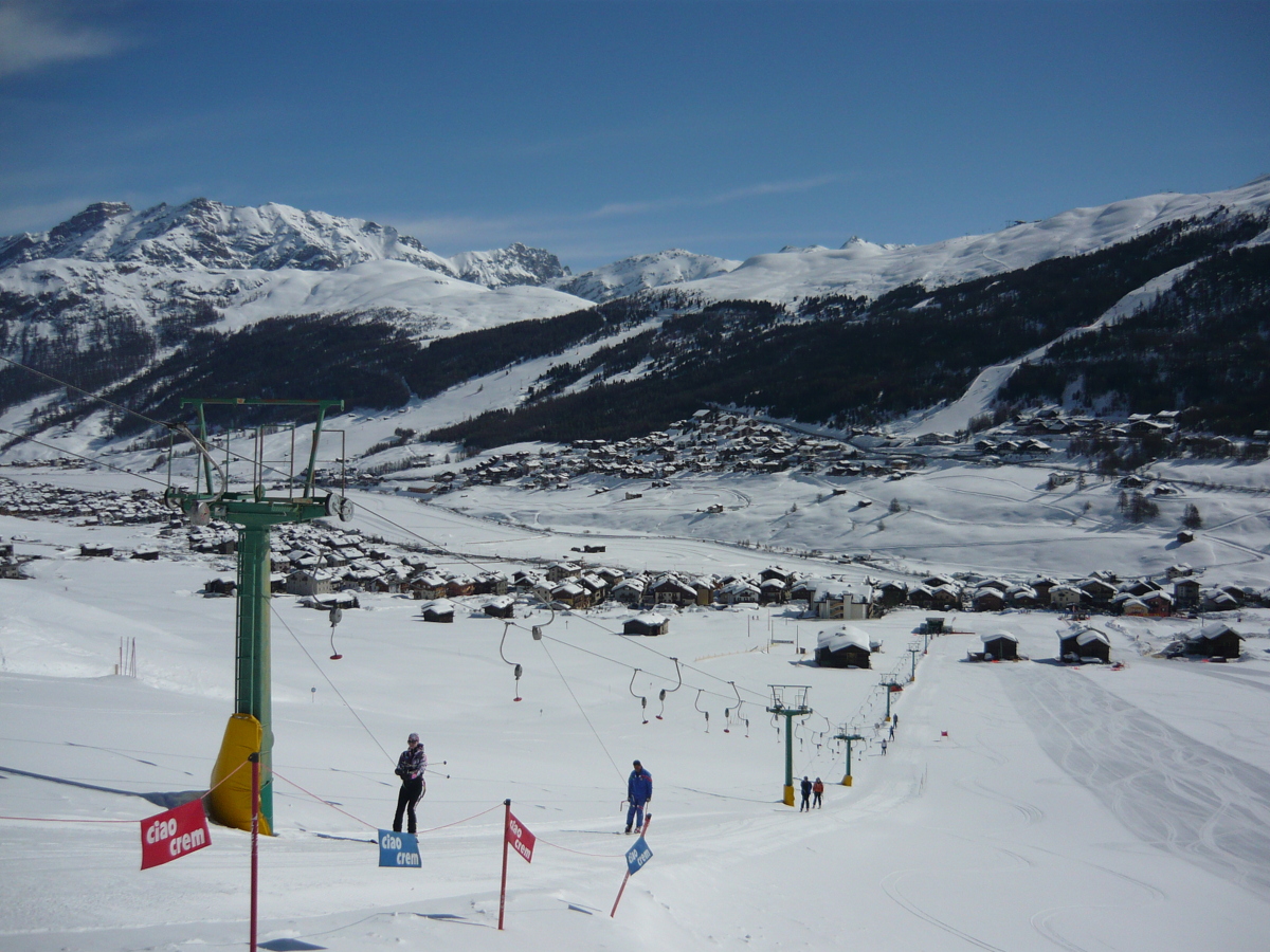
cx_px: 635
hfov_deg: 55.4
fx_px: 1211
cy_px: 476
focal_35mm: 33
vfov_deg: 42.9
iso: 100
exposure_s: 1/800
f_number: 8
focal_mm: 5.5
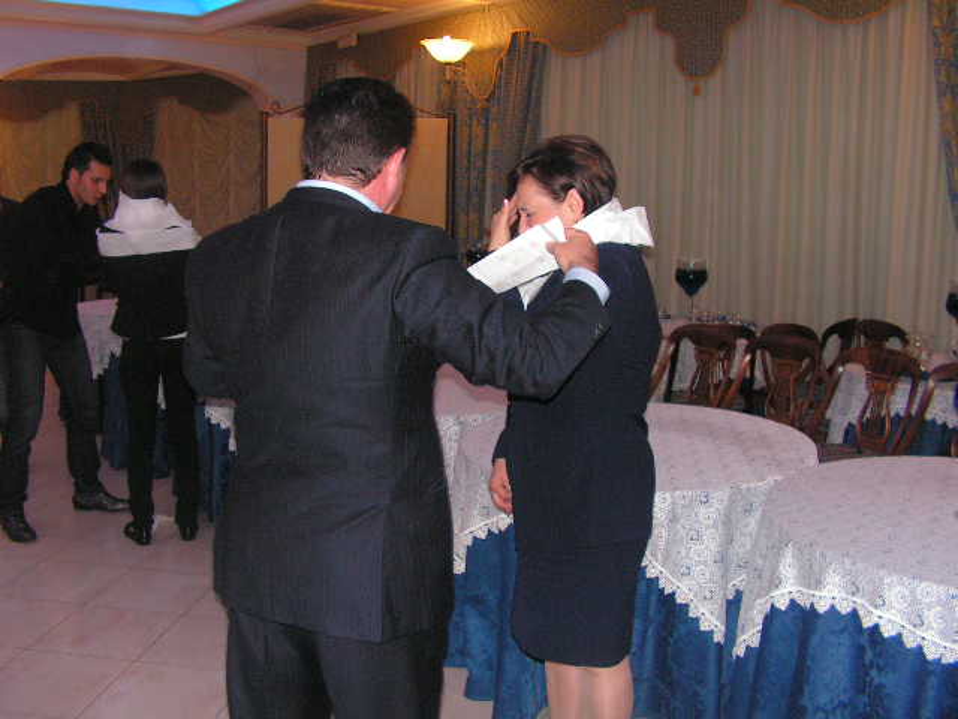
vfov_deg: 39.7
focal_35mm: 36
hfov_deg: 51.4
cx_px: 479
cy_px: 360
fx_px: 996
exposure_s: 1/40
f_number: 3.2
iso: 200
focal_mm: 6
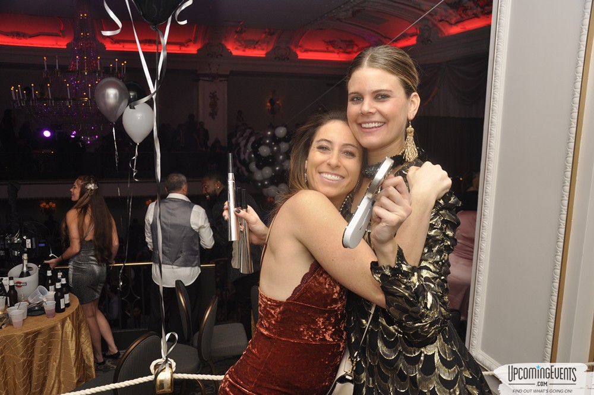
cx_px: 297
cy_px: 198
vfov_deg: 41.6
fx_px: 519
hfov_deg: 59.6
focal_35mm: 32
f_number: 5
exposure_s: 1/60
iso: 400
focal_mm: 21
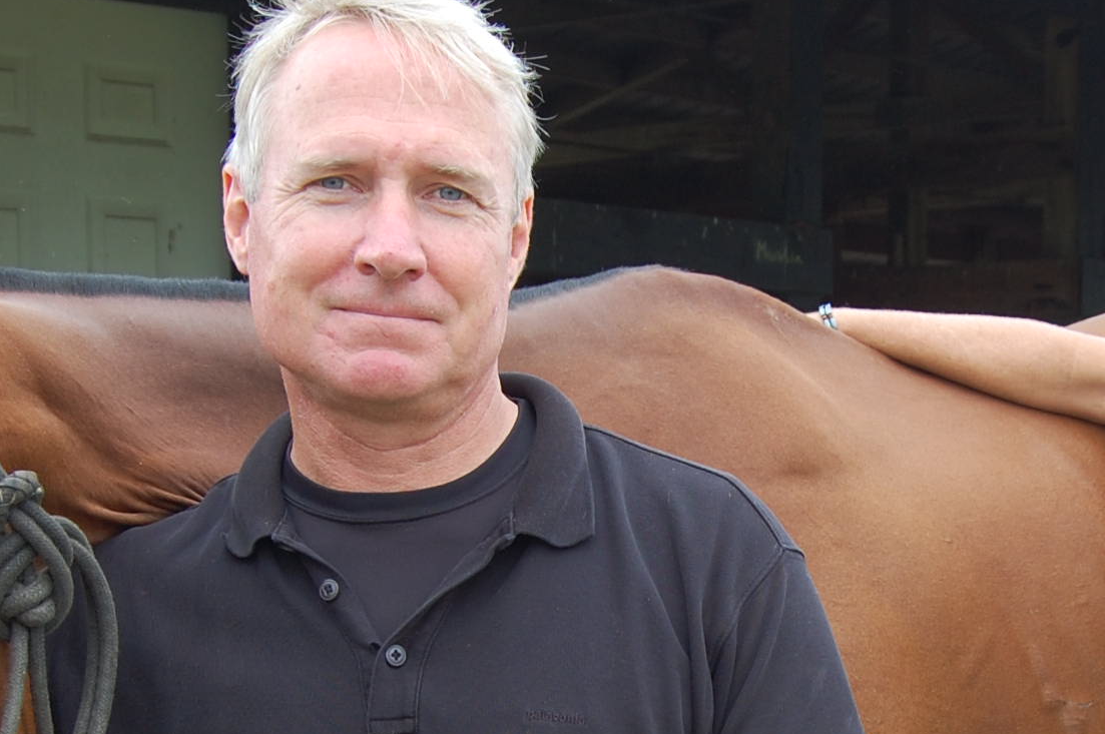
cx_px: 752
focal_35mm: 90
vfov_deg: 14.9
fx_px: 2760
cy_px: 732
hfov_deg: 22.5
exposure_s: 1/125
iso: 200
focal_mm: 22
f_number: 5.6
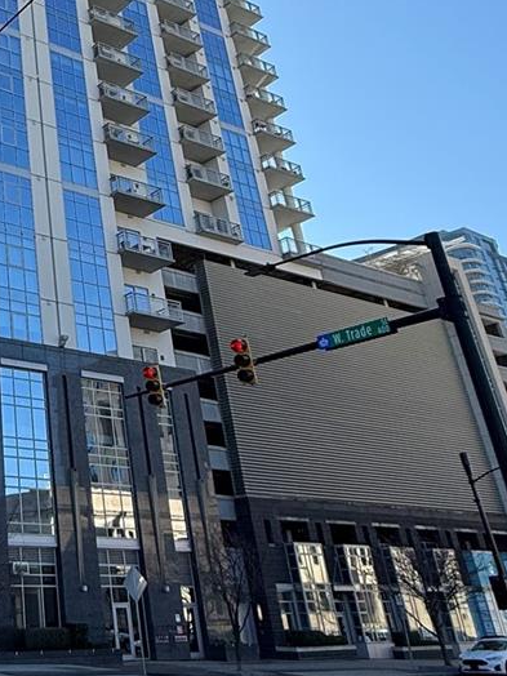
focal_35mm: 41
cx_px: -68
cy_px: 203
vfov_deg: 44.8
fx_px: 801
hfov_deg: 30.8
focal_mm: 2.22
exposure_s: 1/853
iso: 50
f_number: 2.2
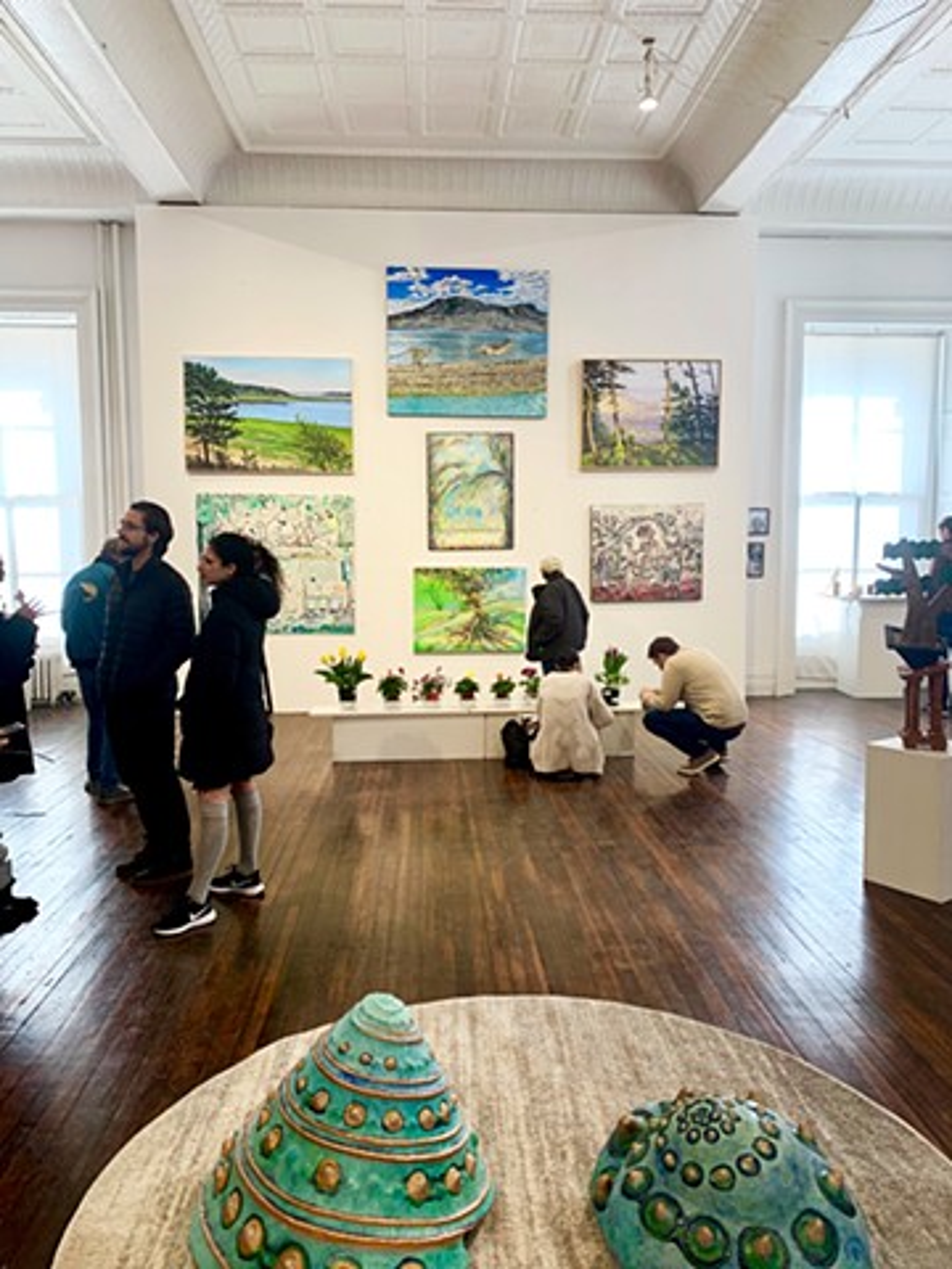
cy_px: 634
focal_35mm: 26
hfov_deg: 53.1
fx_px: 953
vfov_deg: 67.3
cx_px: 476
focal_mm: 4.2
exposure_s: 1/60
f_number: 1.8
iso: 50
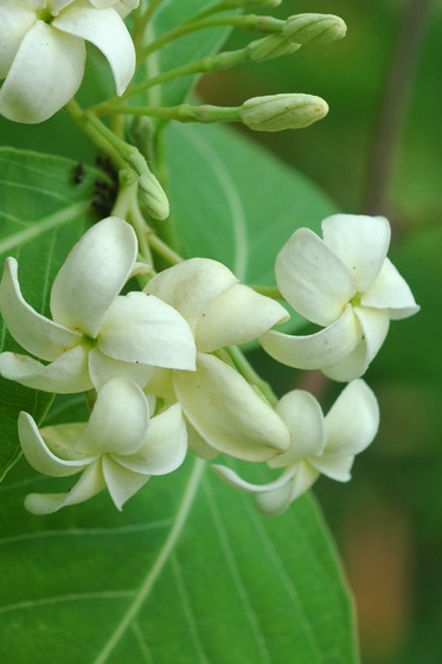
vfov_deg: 12.1
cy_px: 189
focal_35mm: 169
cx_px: 114
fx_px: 3118
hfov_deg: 8.1
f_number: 8
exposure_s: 1/80
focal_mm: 60
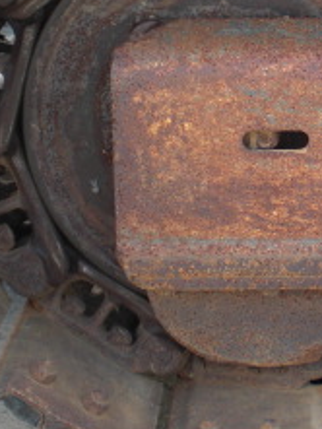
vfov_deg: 17.8
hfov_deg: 13.1
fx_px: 1363
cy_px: 140
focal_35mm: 110
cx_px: 380
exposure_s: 1/100
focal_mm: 6.3
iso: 64
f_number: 3.1
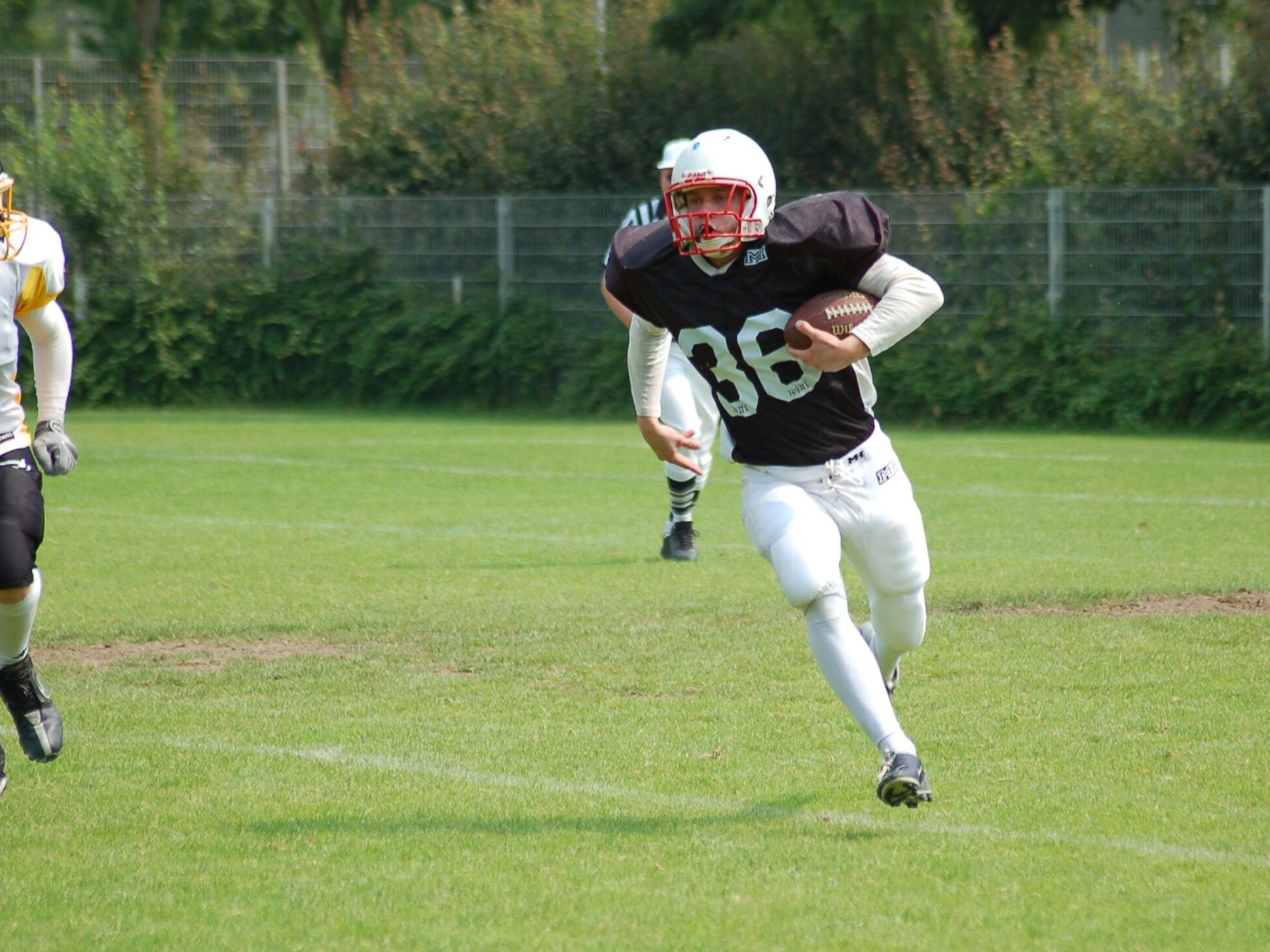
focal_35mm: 245
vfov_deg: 6.1
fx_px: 8988
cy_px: 475
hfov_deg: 8.1
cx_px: 709
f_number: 4.5
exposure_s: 1/1000
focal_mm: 150
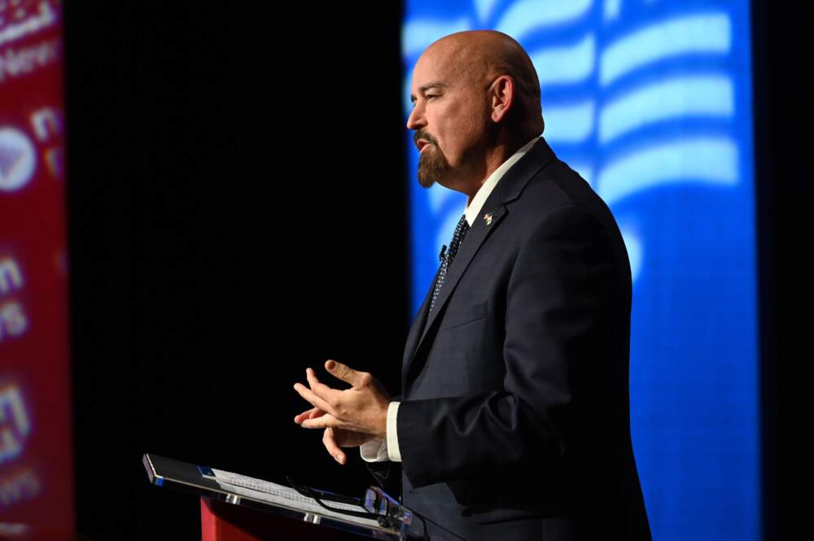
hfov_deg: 12.8
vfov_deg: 8.6
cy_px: 270
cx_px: 407
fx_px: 3615
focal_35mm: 160
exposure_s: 1/200
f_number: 4
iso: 3200
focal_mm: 160
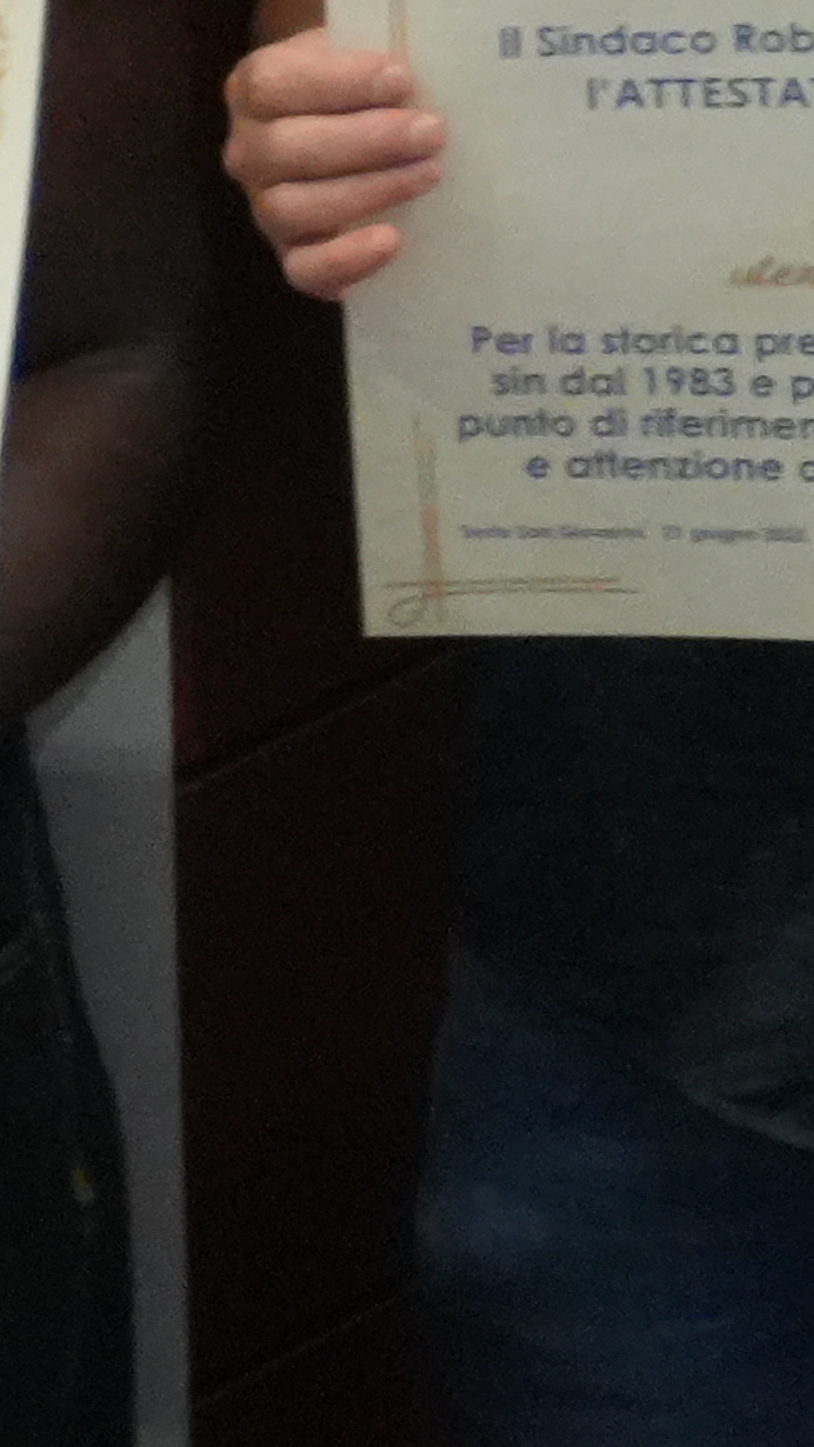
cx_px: 2350
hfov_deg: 1.6
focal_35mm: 751
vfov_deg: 2.9
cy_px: -1371
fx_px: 28823
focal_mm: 81
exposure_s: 1/125
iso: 3200
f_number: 4
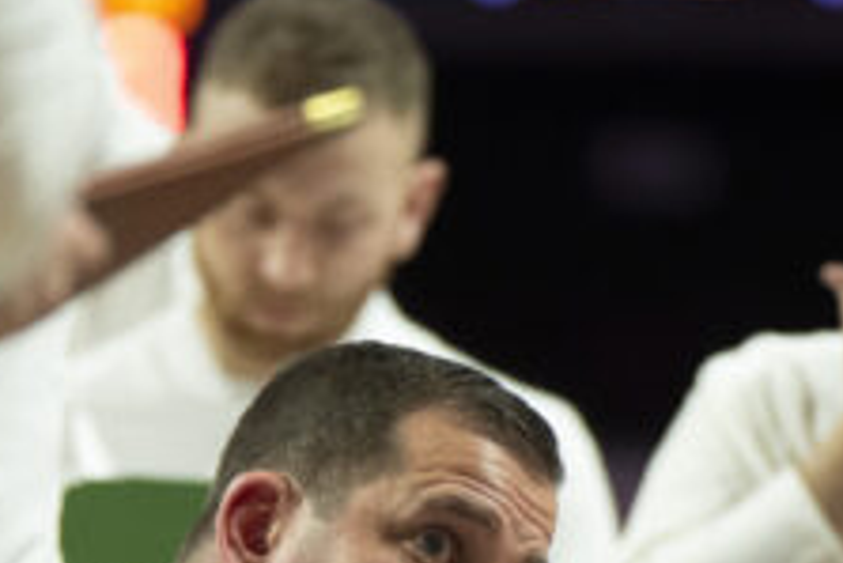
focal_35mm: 408
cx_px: 372
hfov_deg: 5.0
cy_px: 839
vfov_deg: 3.4
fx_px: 9560
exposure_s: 1/640
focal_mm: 135
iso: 2000
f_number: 2.8
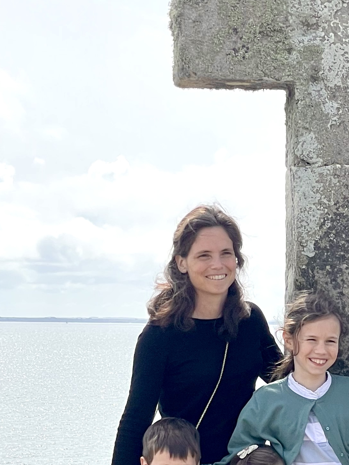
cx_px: 443
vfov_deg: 13.6
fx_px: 1936
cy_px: 373
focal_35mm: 144
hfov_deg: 10.1
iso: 25
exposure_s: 1/1332
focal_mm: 6
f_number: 2
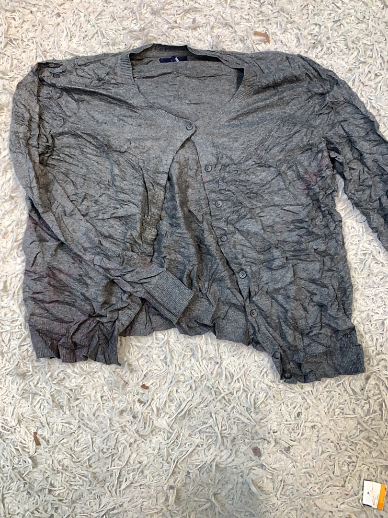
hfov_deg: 53.1
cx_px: 194
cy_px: 259
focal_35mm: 26
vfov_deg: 67.3
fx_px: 389
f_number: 1.8
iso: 100
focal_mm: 4.25
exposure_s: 1/100
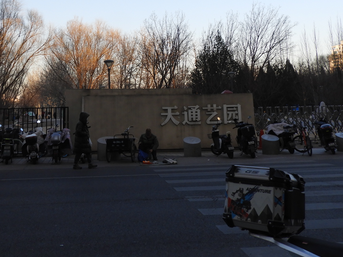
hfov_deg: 41.8
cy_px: 37
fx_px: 446
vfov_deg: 31.0
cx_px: 131
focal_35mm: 45
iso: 100
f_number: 3.3
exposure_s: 1/320
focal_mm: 4.3
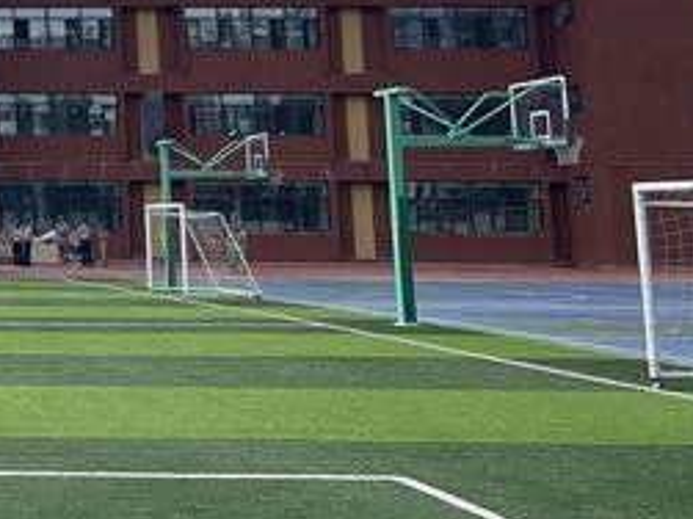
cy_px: -61
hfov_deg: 20.7
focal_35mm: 83
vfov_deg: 17.1
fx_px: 1661
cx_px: -290
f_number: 1.6
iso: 32
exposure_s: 1/2924
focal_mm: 5.1
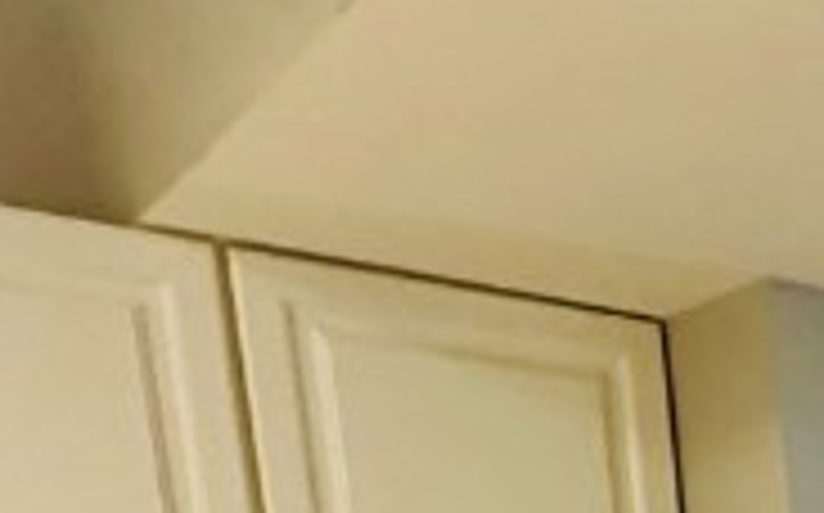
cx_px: 1625
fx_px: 1862
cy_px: 1238
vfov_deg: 12.4
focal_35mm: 83
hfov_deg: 17.8
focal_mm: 2.22
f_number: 2.2
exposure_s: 1/60
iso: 320
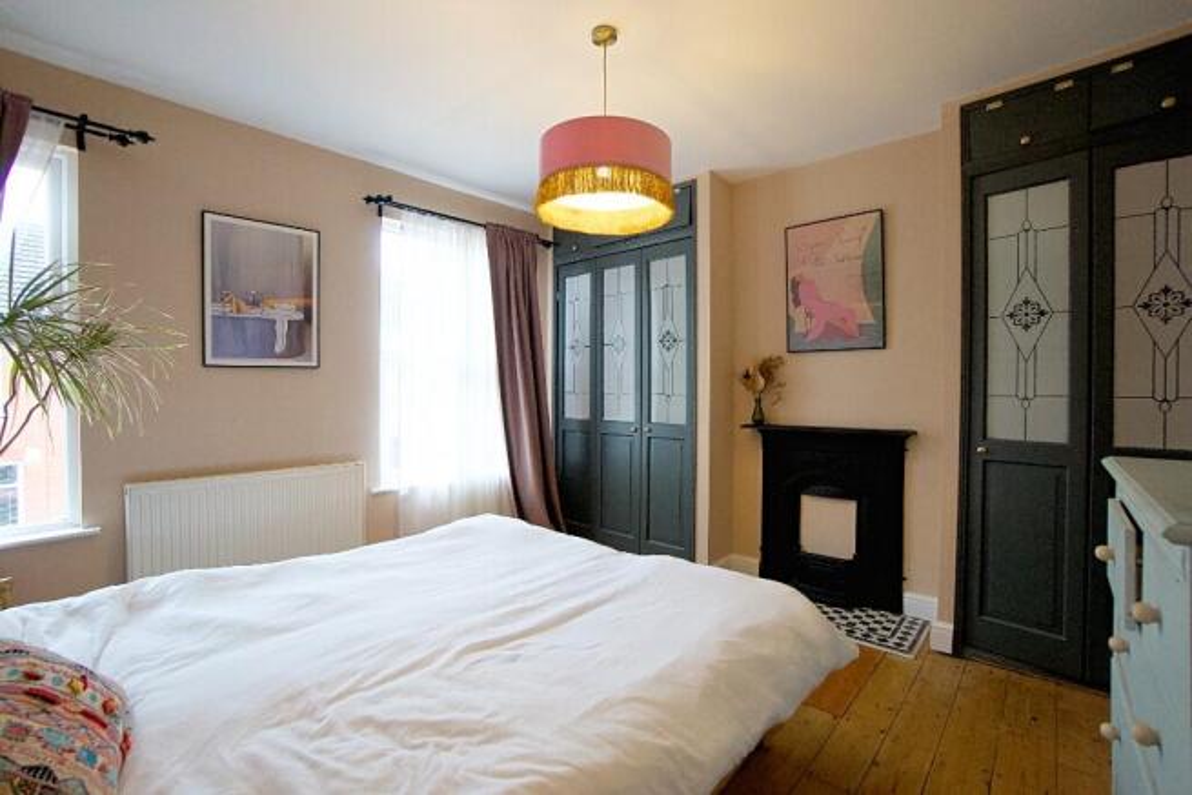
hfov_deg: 100.4
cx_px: 596
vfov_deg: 77.4
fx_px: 497
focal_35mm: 15
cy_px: 398
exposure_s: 1/160
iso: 2500
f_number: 4
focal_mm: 10
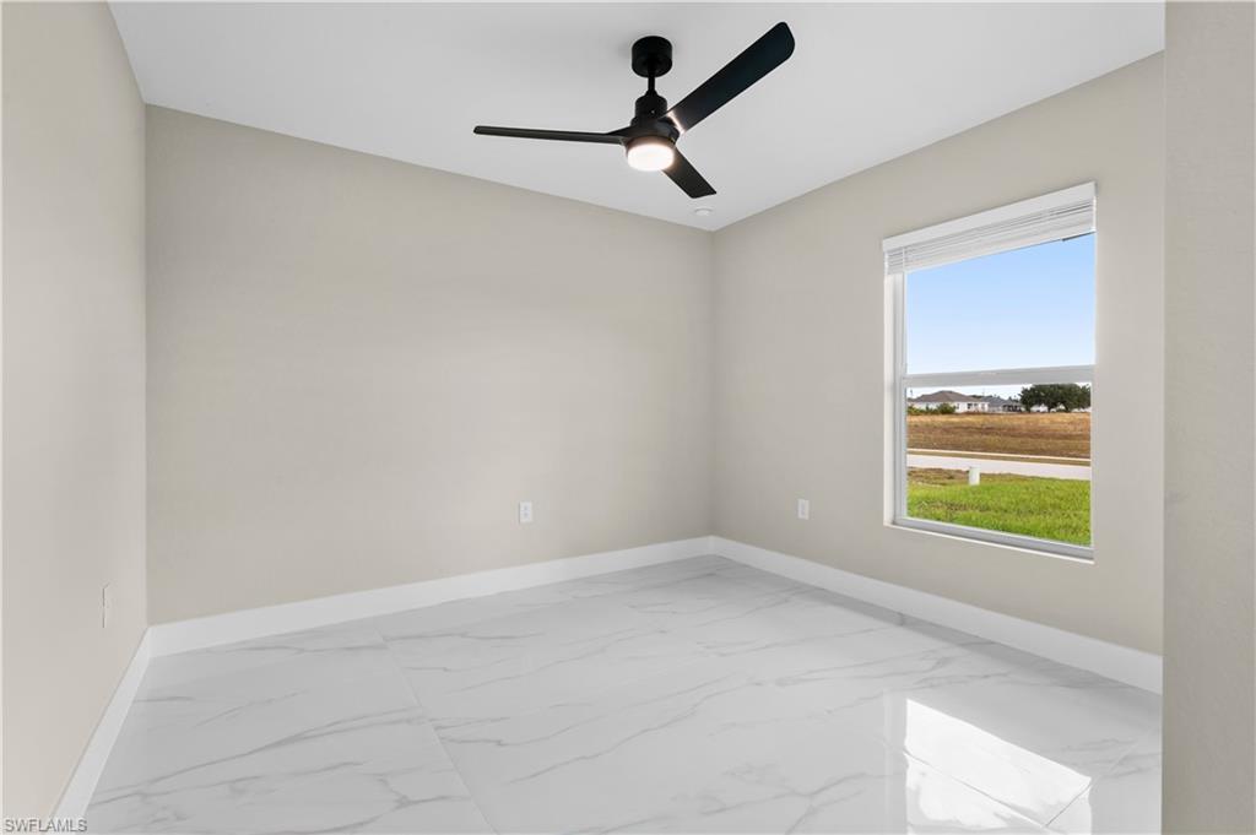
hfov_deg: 96.8
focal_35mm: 16
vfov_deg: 73.7
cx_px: 628
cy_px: 418
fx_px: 558
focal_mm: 16
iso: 320
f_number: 10
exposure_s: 1/10
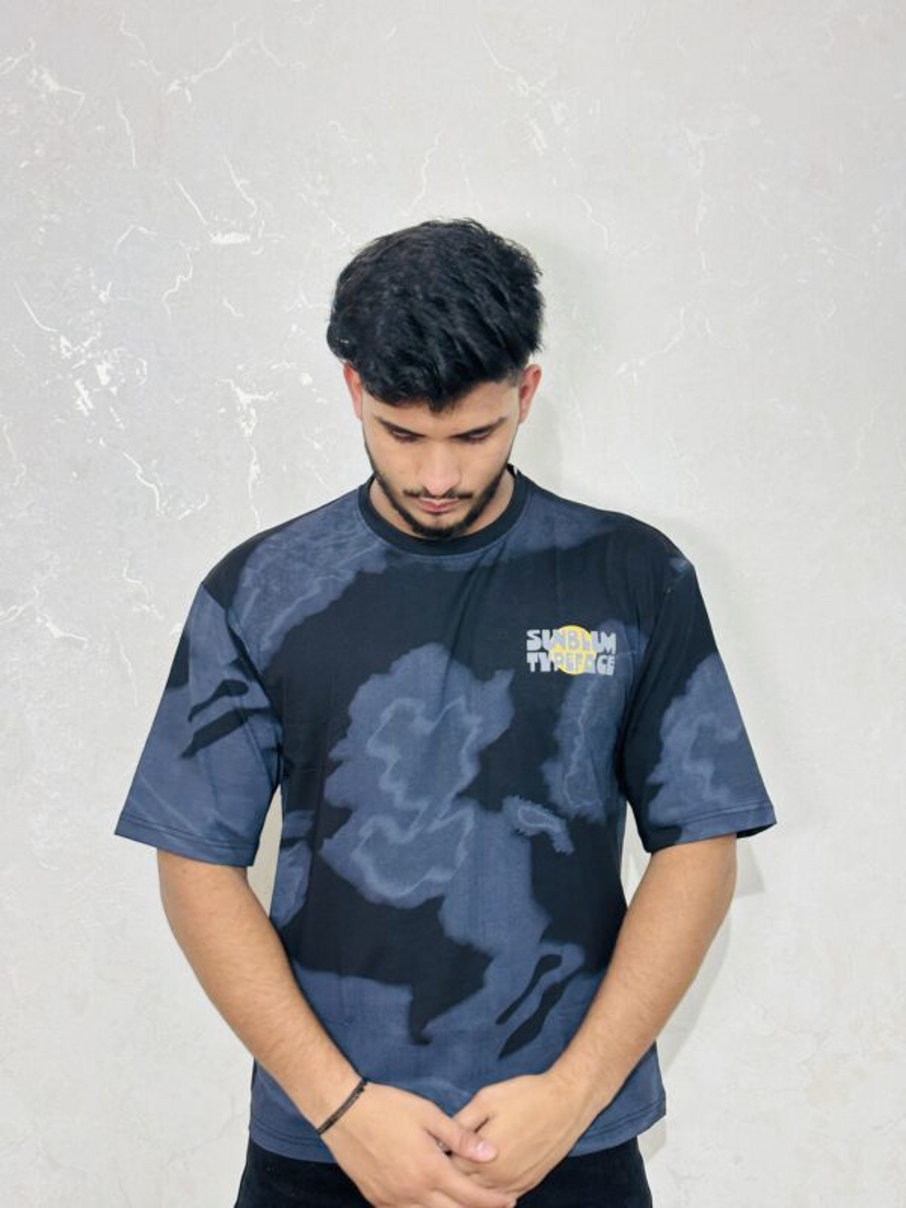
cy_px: 604
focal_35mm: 52
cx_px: 453
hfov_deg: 28.0
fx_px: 1815
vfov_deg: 36.8
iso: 32
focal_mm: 5.96
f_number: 1.6
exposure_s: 1/50
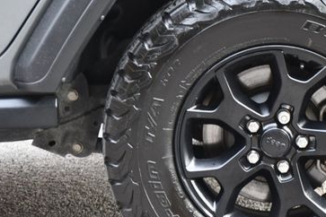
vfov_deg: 7.4
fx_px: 1675
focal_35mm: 185
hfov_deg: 11.1
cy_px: 134
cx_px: 262
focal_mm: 70
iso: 800
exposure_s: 1/200
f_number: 4.5
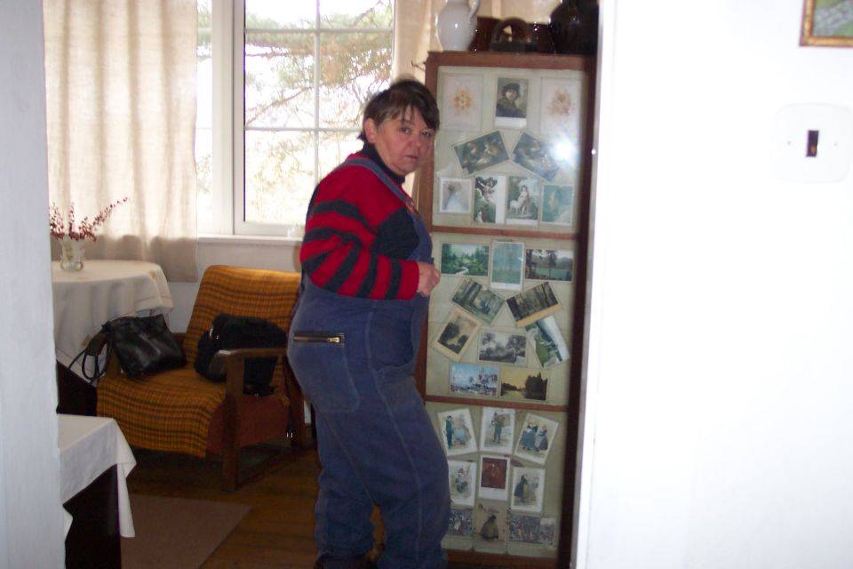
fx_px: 900
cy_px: 284
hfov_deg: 50.7
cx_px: 426
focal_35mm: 38
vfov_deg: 35.1
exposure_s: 1/30
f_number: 2.8
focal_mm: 8
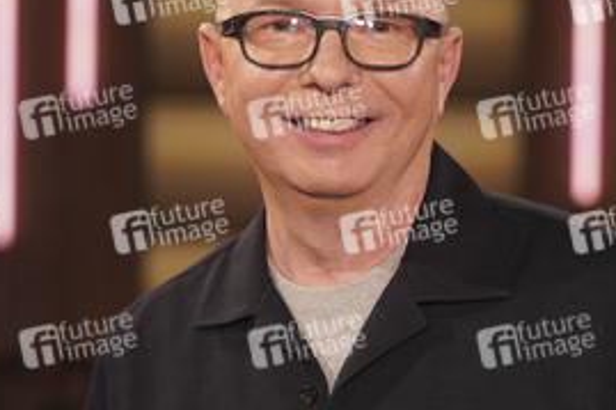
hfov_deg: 13.2
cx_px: 338
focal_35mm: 156
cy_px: 169
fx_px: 2668
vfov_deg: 8.8
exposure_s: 1/125
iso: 1600
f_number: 4
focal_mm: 93
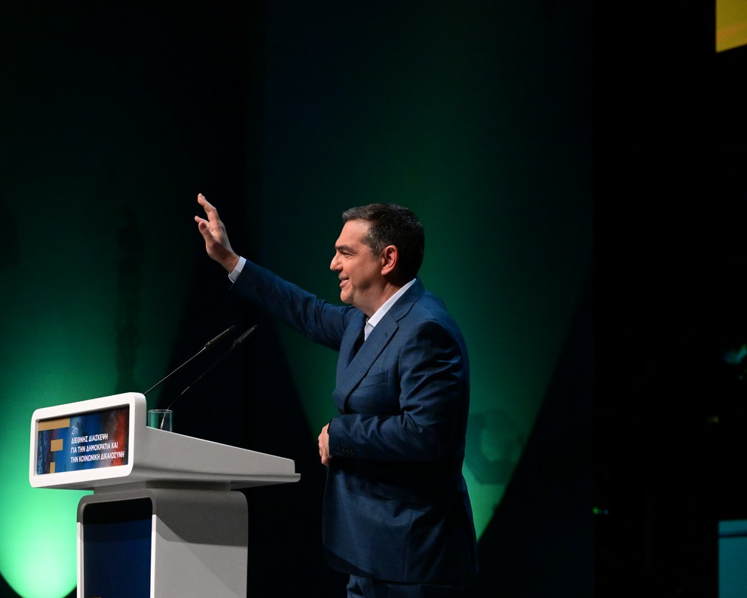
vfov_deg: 12.3
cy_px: 297
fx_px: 2764
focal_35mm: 125
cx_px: 313
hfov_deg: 15.4
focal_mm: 110
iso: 10000
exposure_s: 1/640
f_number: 5
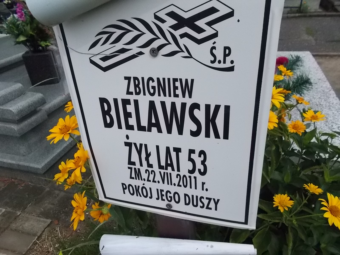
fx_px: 255
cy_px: 128
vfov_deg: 53.1
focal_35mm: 26
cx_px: 170
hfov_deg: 67.3
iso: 400
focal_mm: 4.6
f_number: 8
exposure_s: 1/1250
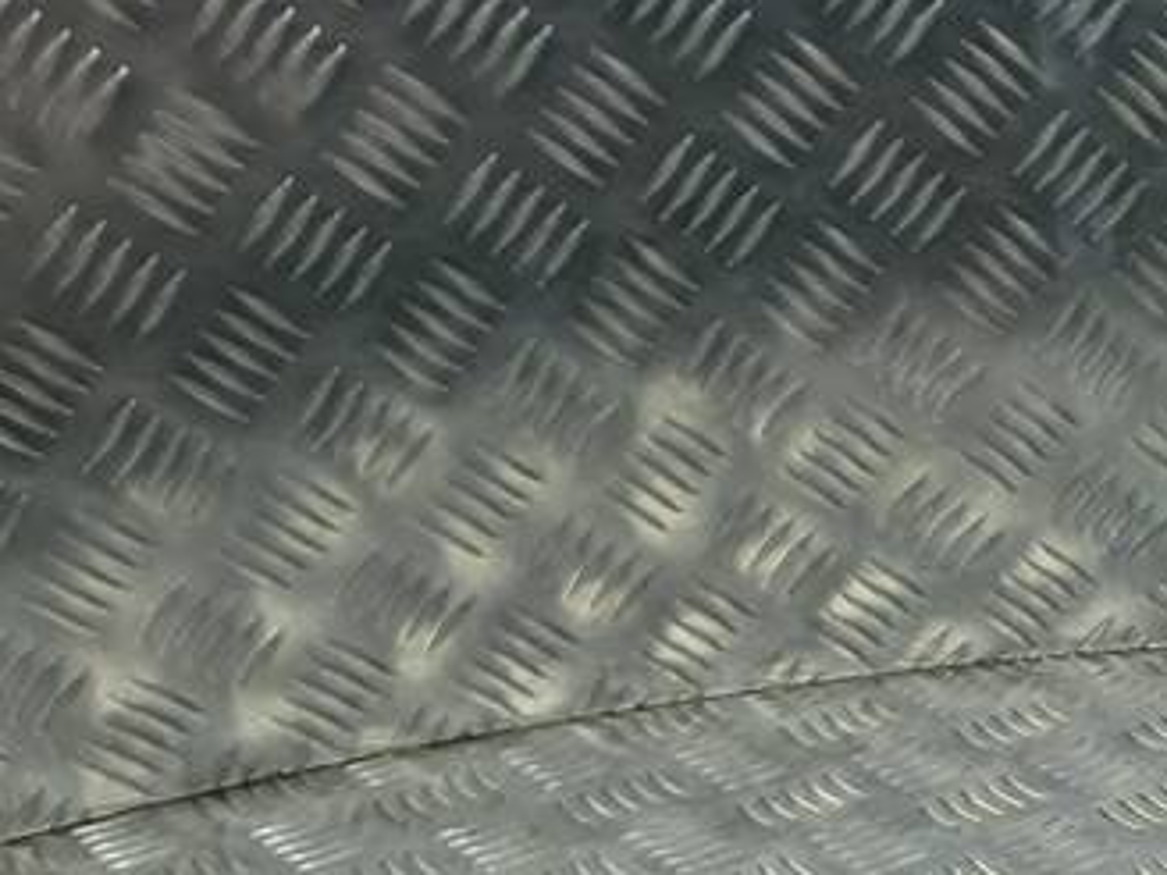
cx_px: 1473
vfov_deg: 17.8
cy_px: 1106
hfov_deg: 22.6
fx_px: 2630
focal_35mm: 78
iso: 50
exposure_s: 1/50
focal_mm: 4.6
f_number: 1.8
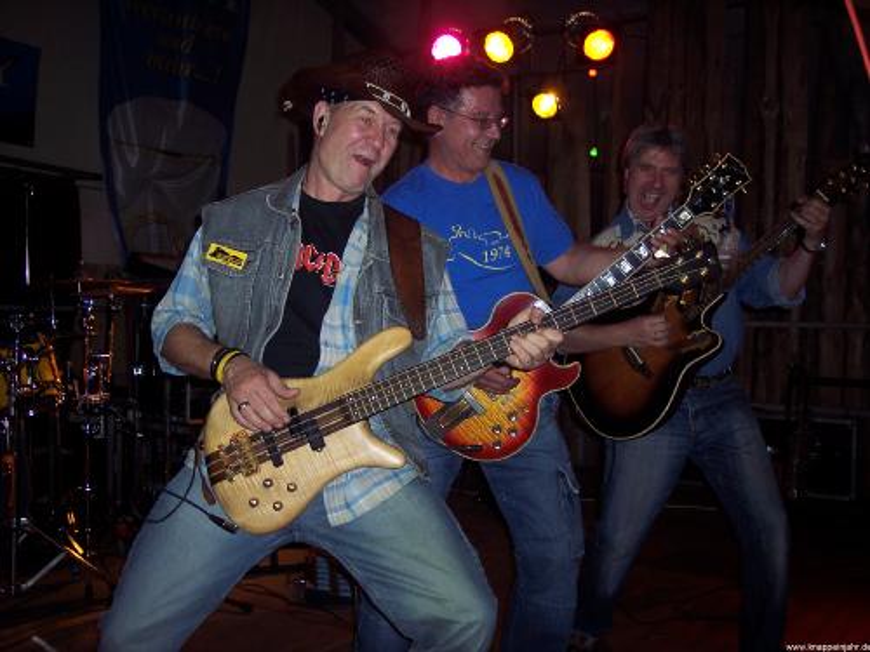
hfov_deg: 47.9
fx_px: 980
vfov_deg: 36.8
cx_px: 435
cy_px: 326
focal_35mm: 39
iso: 100
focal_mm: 8
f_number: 2.8
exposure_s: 1/60
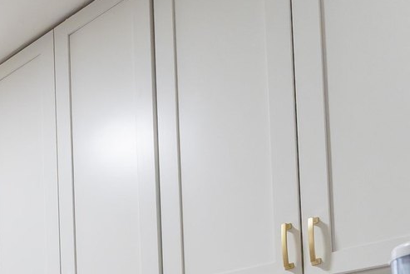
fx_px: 524
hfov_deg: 32.1
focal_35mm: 46
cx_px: -127
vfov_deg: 23.7
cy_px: 405
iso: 640
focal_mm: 14
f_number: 7.1
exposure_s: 1/160
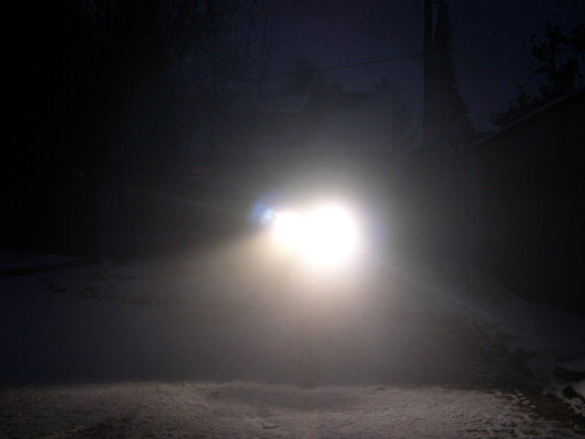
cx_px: 292
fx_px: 642
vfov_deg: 37.7
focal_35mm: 38
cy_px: 220
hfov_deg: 49.0
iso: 100
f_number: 2.8
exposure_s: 1/72.6
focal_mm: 8
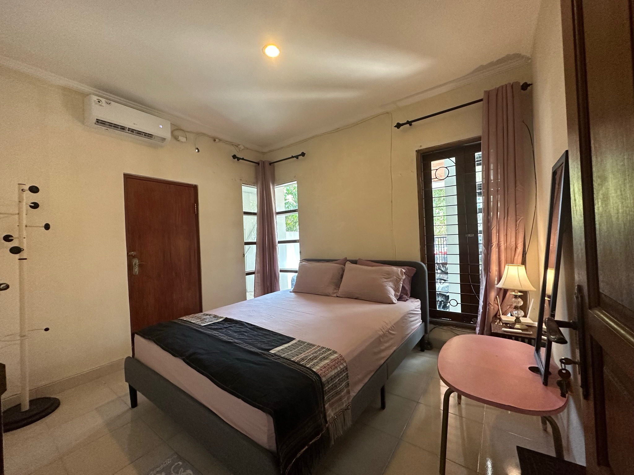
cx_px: 317
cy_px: 238
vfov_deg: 85.7
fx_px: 256
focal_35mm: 14
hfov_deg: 102.1
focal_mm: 2.22
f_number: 2.2
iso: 320
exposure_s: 1/97
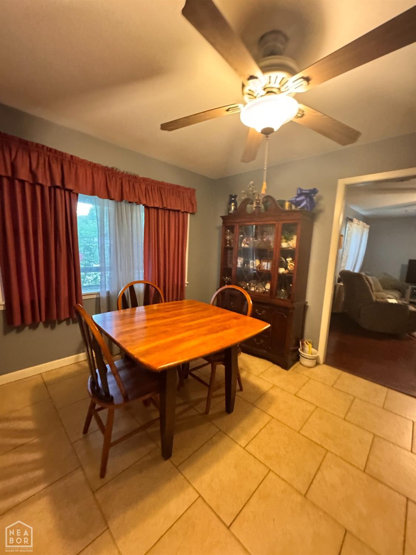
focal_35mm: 14
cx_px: 208
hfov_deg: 85.7
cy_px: 278
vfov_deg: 102.1
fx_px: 224
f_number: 2.2
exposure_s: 1/40
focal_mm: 2.22
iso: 1250
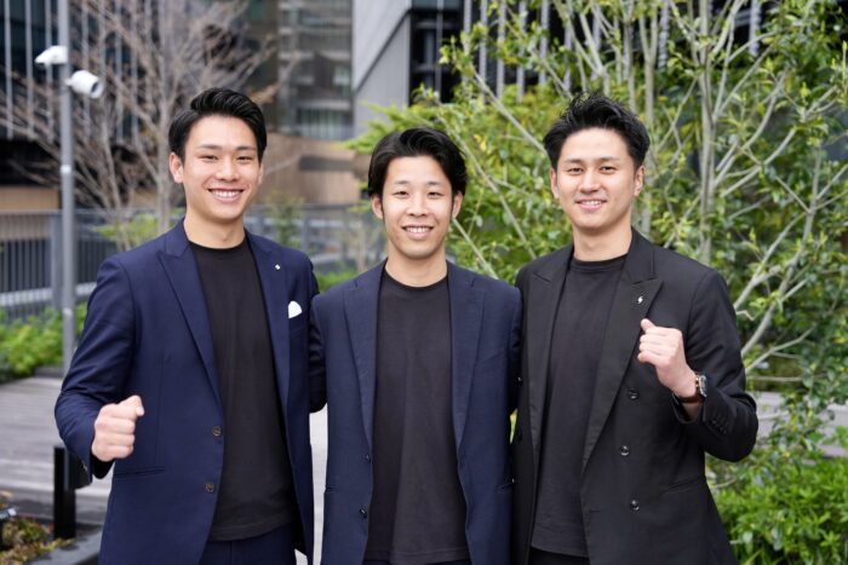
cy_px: 282
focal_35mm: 51
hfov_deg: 38.9
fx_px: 1202
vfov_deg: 26.5
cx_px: 424
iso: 500
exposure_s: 1/160
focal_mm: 51
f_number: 3.5
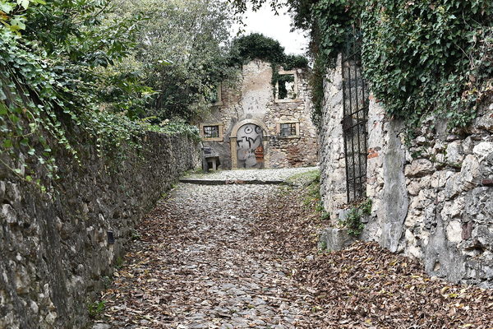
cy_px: 164
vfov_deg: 27.0
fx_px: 685
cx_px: 246
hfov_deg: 39.6
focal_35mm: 50
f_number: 10
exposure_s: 1/50
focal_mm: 50
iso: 200
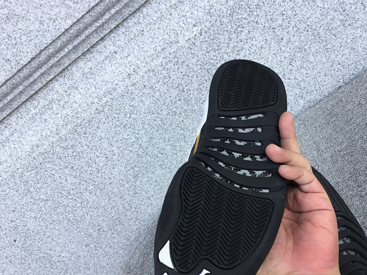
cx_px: 230
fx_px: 445
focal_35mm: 42
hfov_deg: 44.4
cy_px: 173
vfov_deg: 34.2
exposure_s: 1/157
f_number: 2.4
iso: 25
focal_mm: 3.3
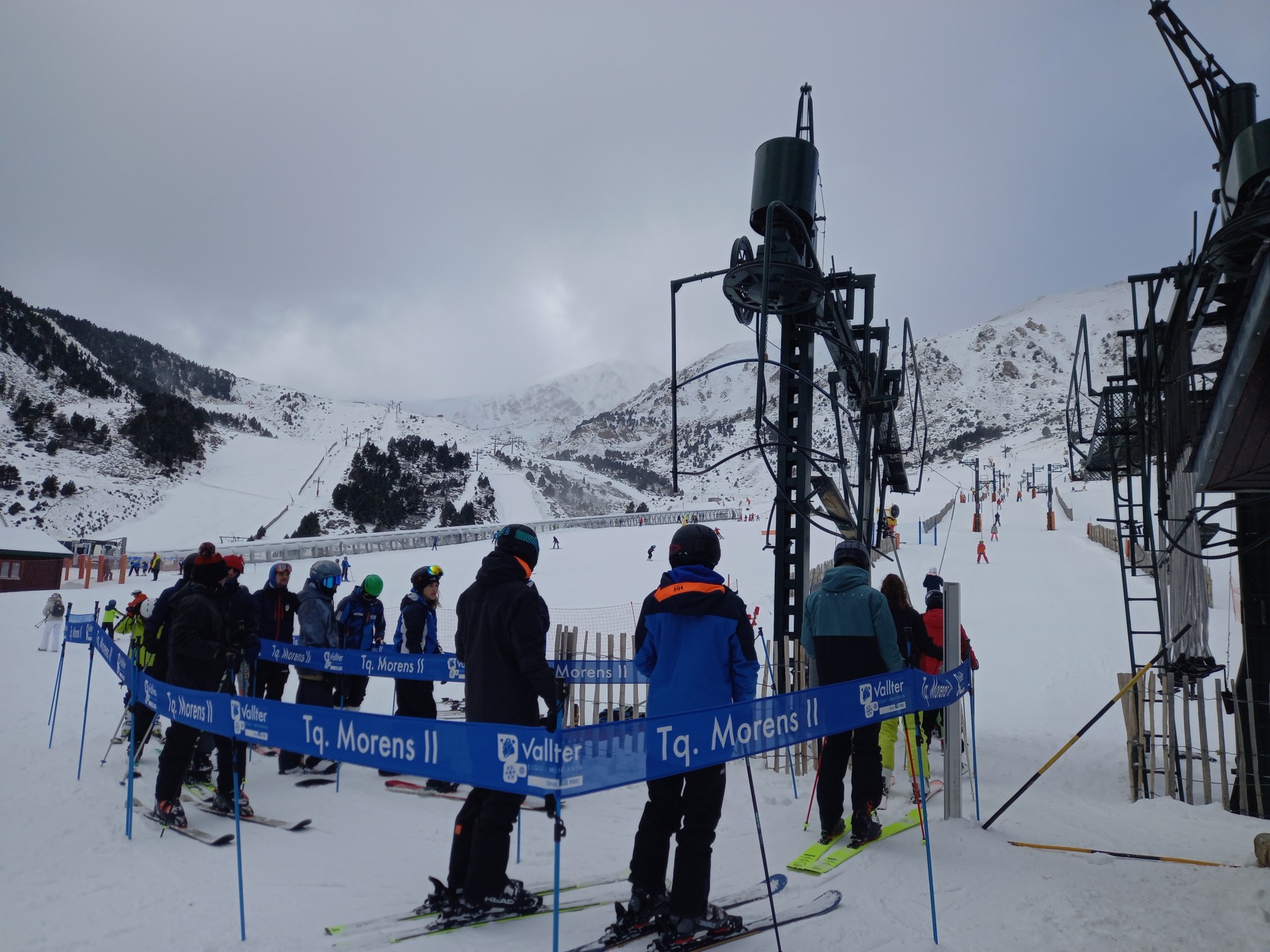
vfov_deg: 54.9
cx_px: 635
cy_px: 476
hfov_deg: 69.4
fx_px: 917
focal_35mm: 25
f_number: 2
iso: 32
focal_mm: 4.6
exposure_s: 1/1133
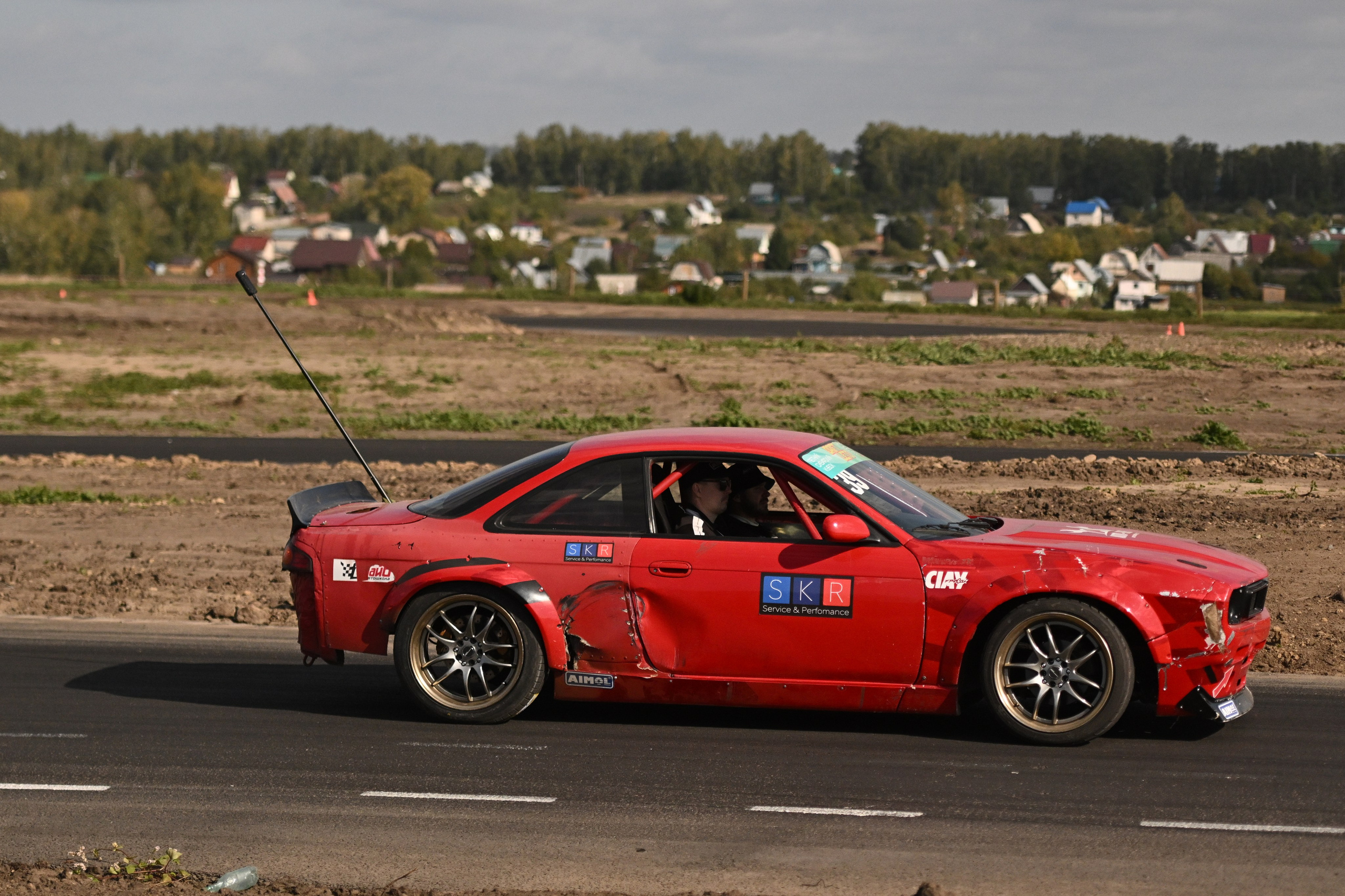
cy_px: 448
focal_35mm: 129
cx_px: 672
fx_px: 4819
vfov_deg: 10.6
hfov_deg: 15.9
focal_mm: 86
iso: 1100
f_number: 2.8
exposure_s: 1/32000
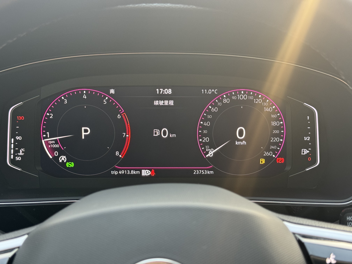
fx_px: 488
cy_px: 132
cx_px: 176
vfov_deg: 30.3
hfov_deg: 39.7
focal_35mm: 48
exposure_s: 1/60
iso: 125
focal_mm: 6.76
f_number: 1.78
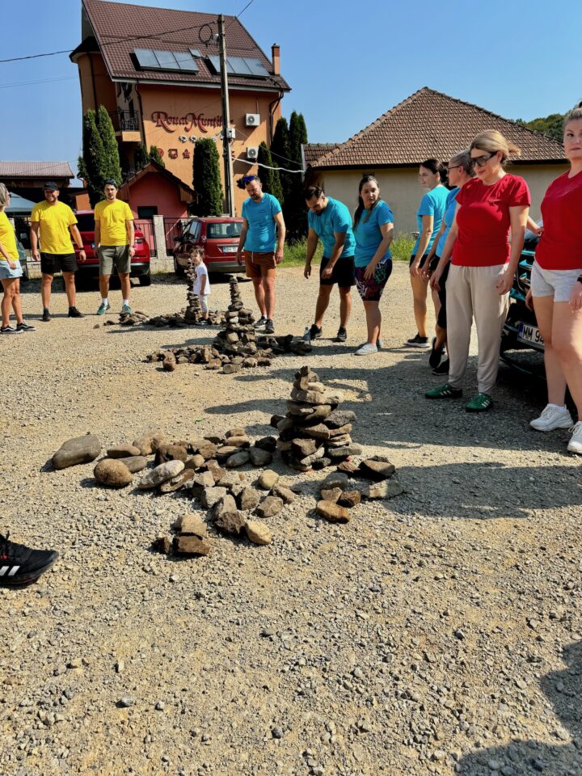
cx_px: 291
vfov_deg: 71.6
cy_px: 388
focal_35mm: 24
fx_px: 538
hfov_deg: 56.8
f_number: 1.78
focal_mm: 6.76
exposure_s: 1/4608
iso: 80
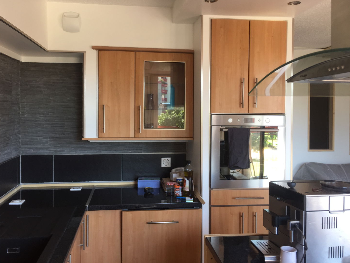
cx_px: 171
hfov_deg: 56.8
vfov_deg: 44.1
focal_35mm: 32
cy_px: 118
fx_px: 324
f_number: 2.2
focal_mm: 4.15
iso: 40
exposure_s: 1/50
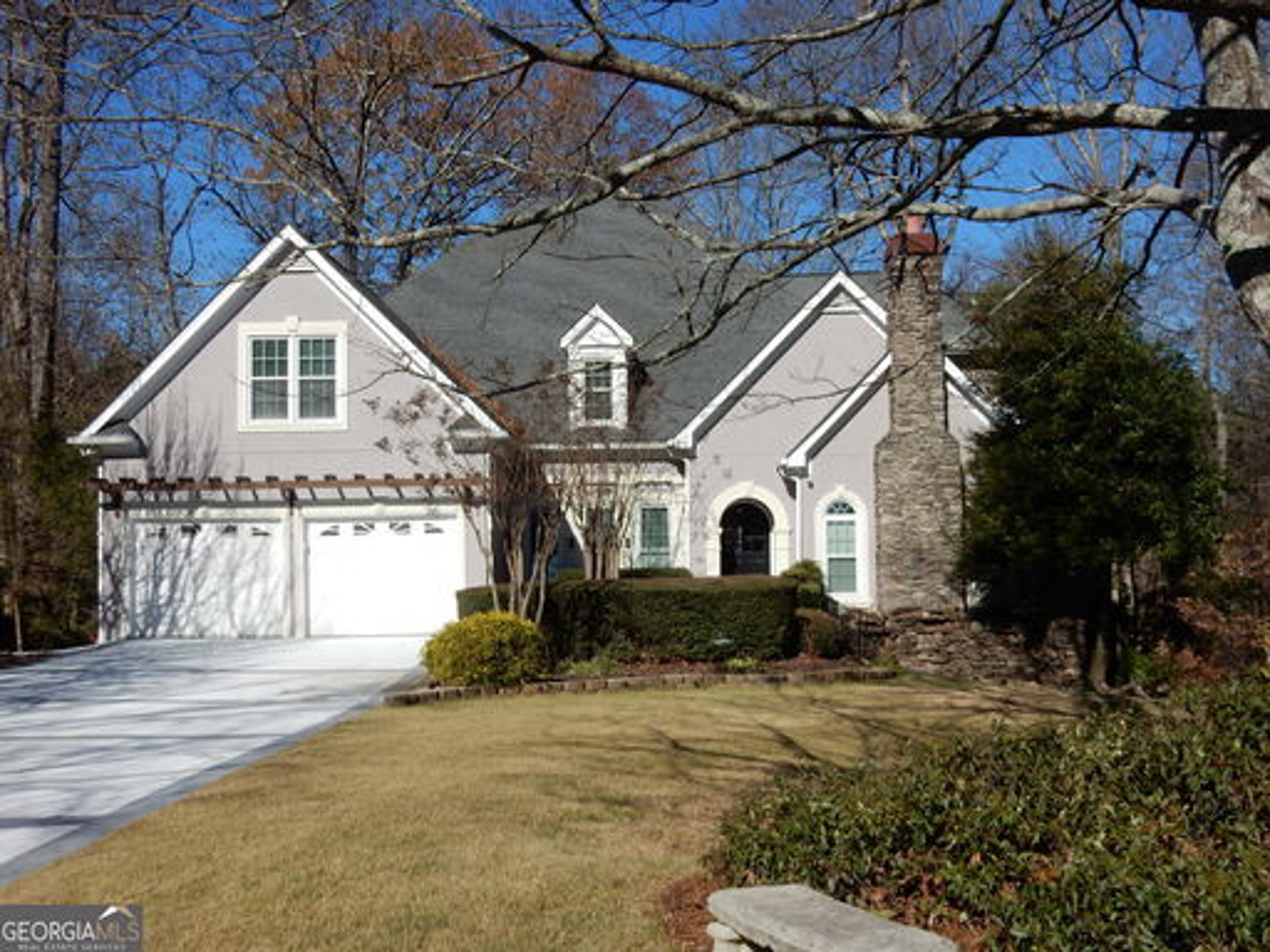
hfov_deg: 51.4
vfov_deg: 39.7
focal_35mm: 36
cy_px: 476
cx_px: 635
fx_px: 1321
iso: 125
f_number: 4
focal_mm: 6.4
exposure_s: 1/1600
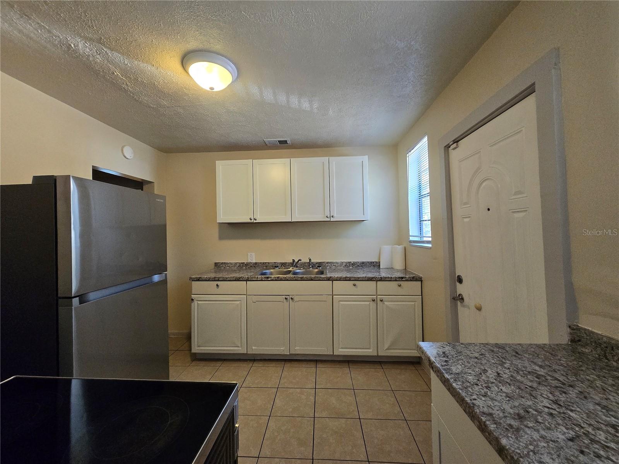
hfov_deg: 106.2
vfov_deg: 89.9
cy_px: 232
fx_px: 232
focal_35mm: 13
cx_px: 310
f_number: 2.2
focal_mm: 1.7
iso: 320
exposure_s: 1/60
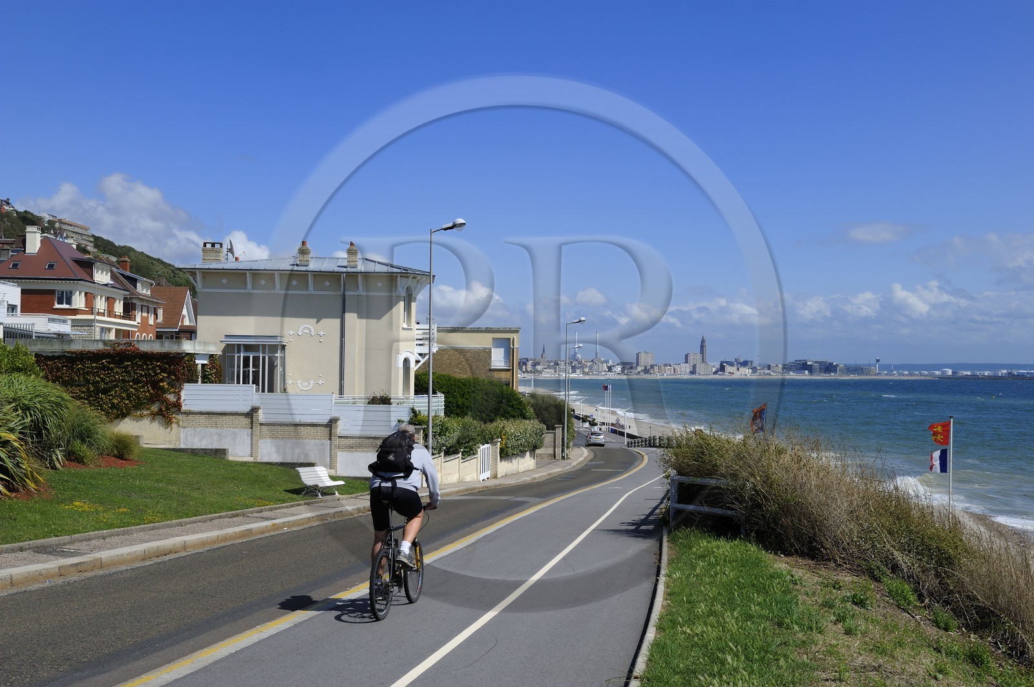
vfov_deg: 35.0
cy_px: 344
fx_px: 1091
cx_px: 517
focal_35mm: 38
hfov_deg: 50.7
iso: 200
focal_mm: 38
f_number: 9
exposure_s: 1/500
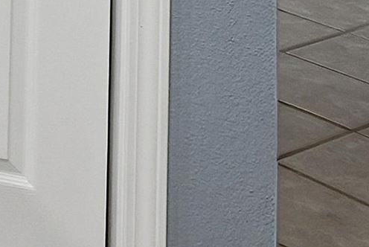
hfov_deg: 13.6
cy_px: -419
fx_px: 1016
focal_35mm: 99
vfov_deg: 10.8
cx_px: -559
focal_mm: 16
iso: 250
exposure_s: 1/125
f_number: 8
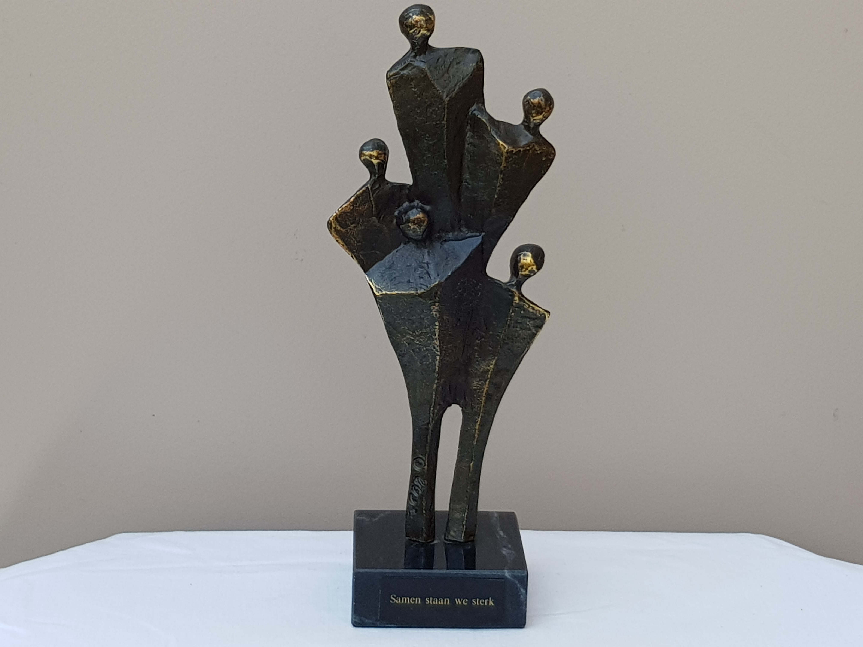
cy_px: 324
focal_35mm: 26
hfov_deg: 67.3
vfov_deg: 53.1
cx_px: 432
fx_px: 648
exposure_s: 1/427
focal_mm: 4.2
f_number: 1.7
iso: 40
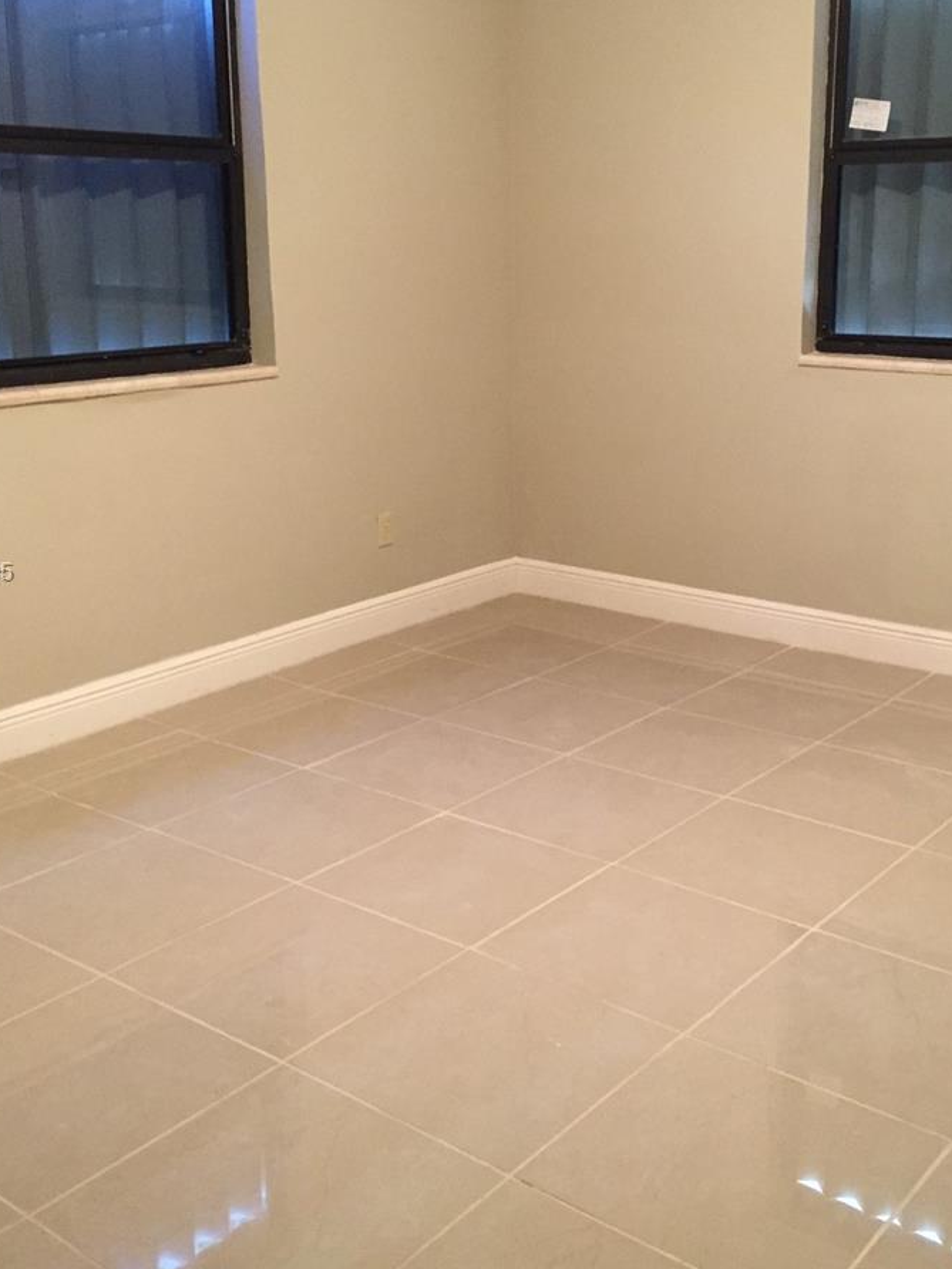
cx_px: 529
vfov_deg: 47.8
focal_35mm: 39
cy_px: 575
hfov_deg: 36.8
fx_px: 1430
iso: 250
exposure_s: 1/20
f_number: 2.2
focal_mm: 4.15
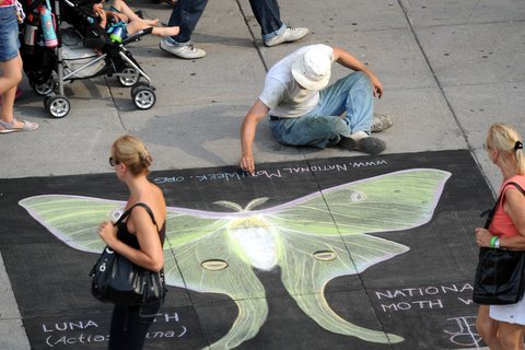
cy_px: 175
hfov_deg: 5.2
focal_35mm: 400
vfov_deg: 3.4
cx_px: 262
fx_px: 5833
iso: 200
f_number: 6.3
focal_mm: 400
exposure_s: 1/250
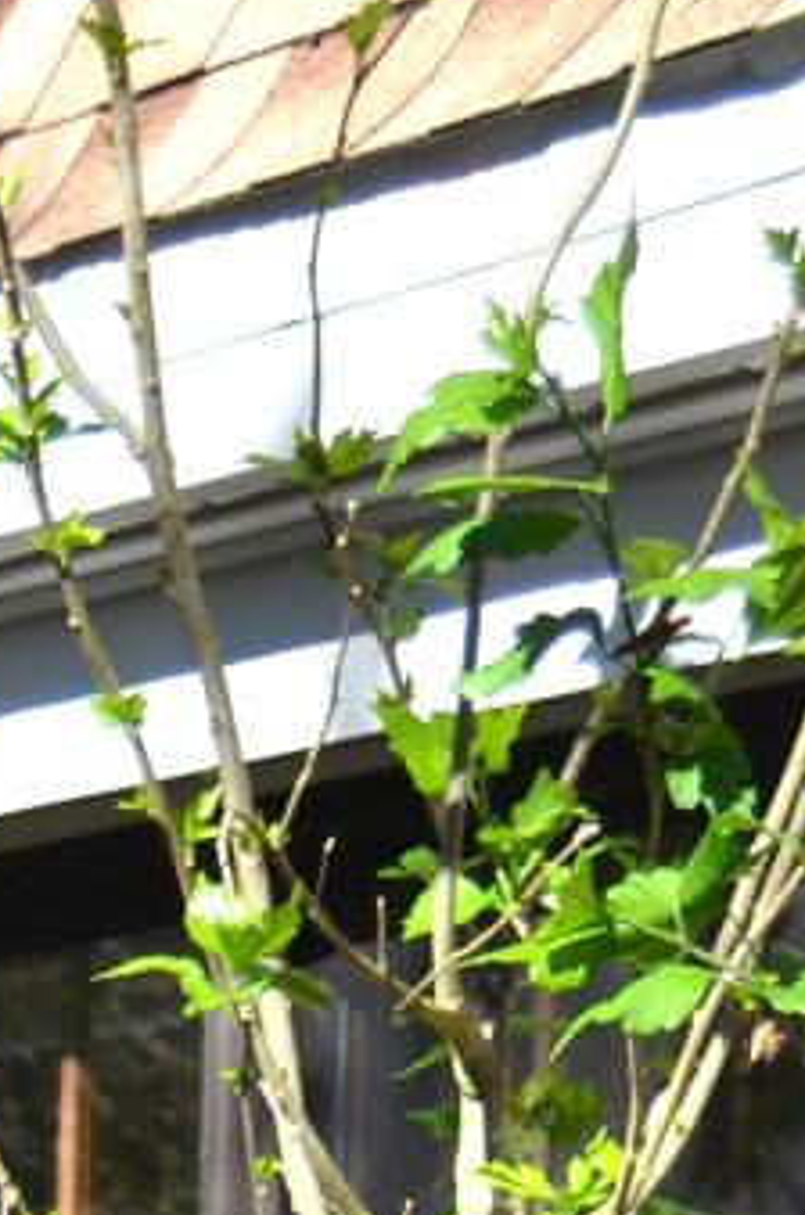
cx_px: -1010
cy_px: 3052
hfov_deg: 5.0
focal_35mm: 266
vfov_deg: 7.2
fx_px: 8958
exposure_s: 1/400
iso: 110
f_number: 4.5
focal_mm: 30
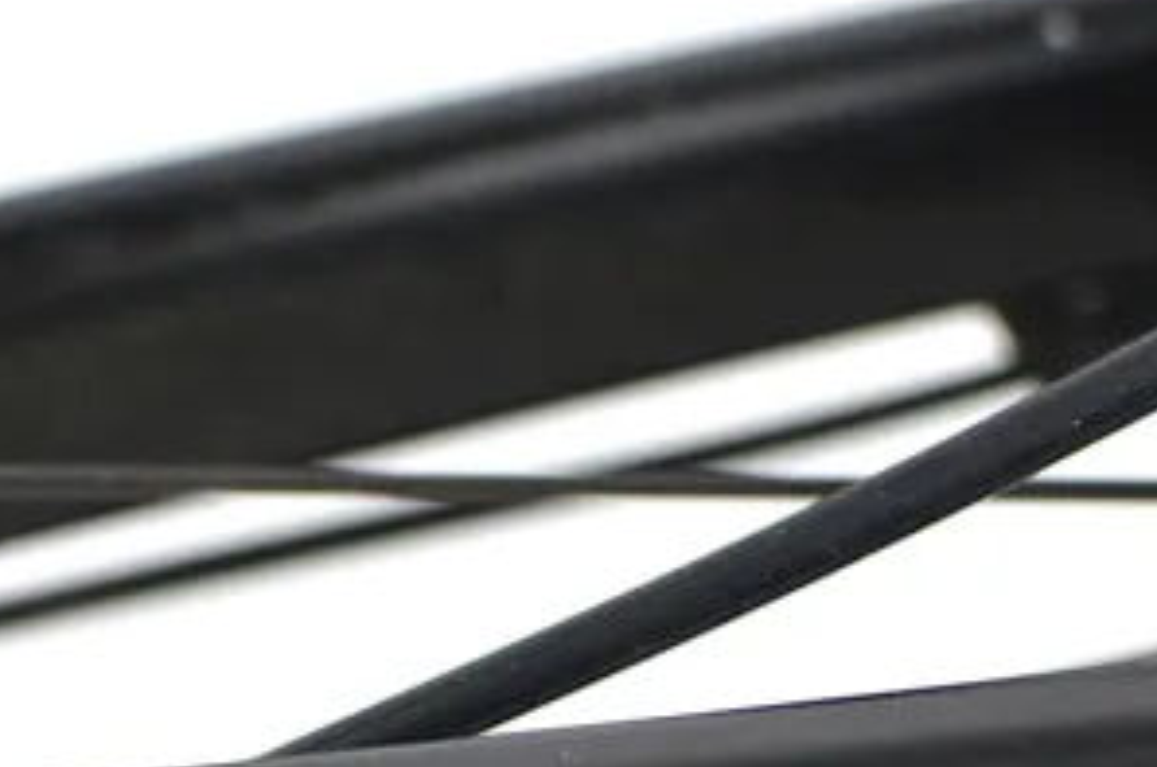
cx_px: 261
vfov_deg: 9.5
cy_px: 942
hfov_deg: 14.5
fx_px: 4535
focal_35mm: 141
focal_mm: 35
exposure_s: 1/40
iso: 640
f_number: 4
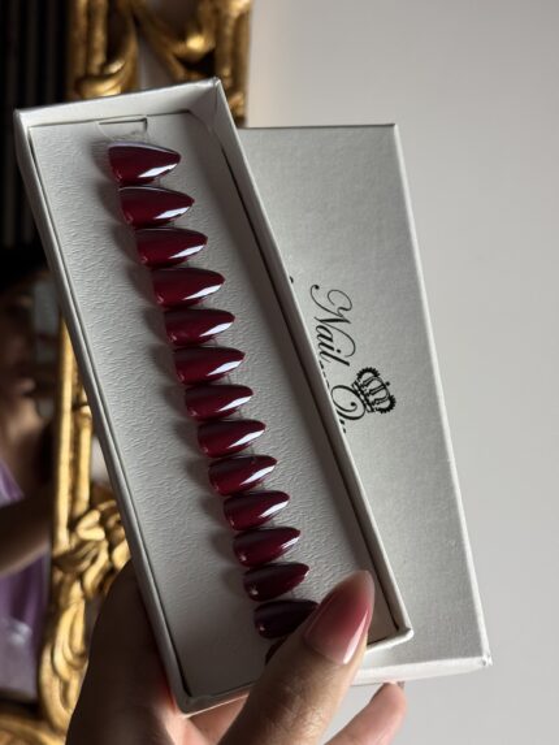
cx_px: 280
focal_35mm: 48
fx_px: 1033
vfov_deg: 39.6
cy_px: 372
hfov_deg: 30.3
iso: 125
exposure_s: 1/100
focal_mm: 6.76
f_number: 1.78
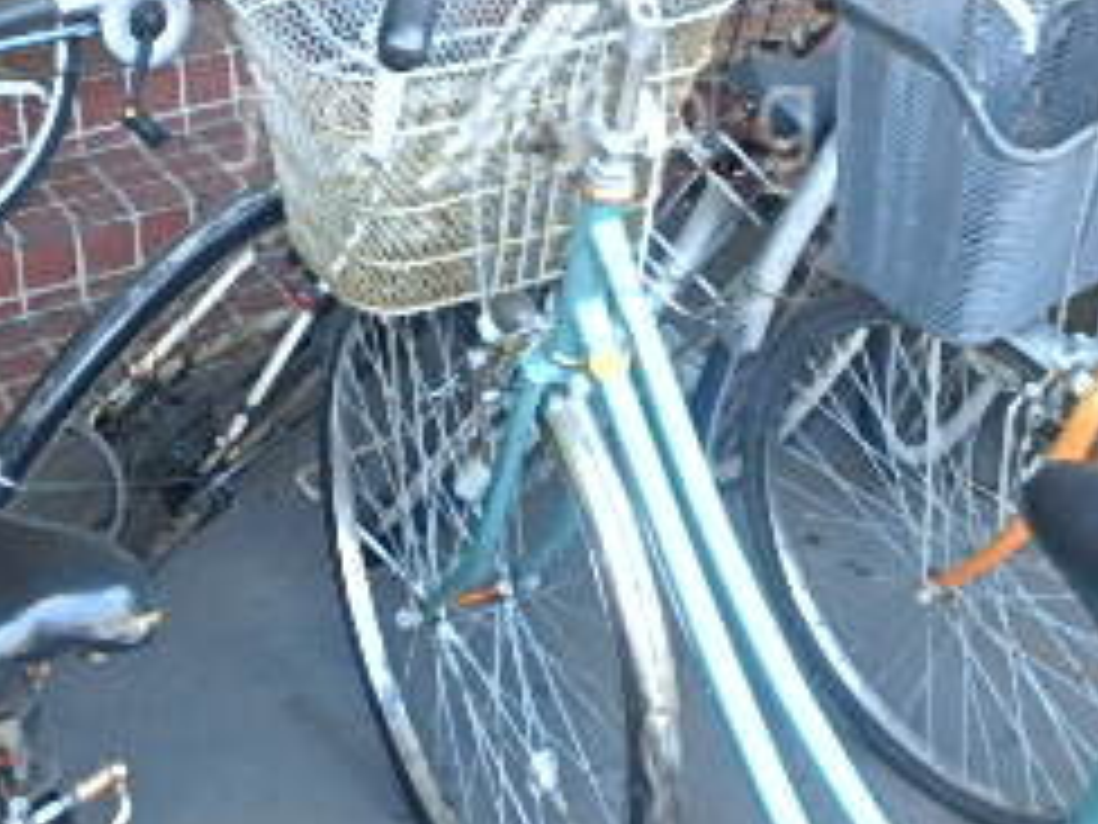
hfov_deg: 34.9
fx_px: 1745
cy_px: 117
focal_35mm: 55
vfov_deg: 25.9
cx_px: 531
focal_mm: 3.7
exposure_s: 1/30
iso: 250
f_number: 3.5
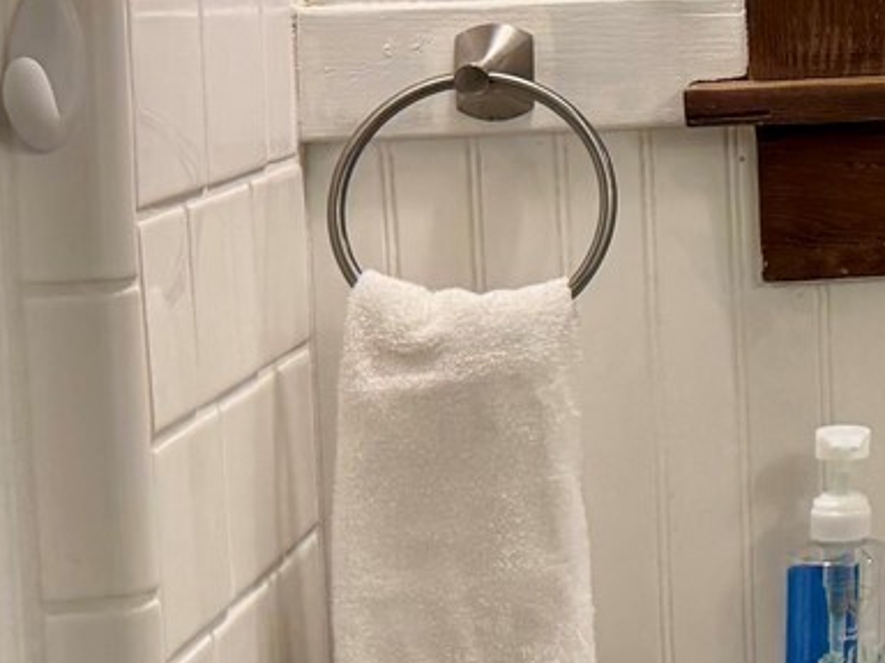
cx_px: 1450
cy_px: -21
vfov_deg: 14.5
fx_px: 2557
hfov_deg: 17.1
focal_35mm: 100
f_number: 1.78
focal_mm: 6.76
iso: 160
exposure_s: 1/120
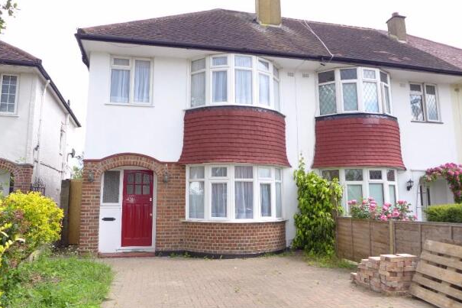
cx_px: 222
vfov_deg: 49.5
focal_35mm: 26
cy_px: 153
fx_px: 334
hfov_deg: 69.4
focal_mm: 4.7
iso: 100
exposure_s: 1/100
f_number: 1.8
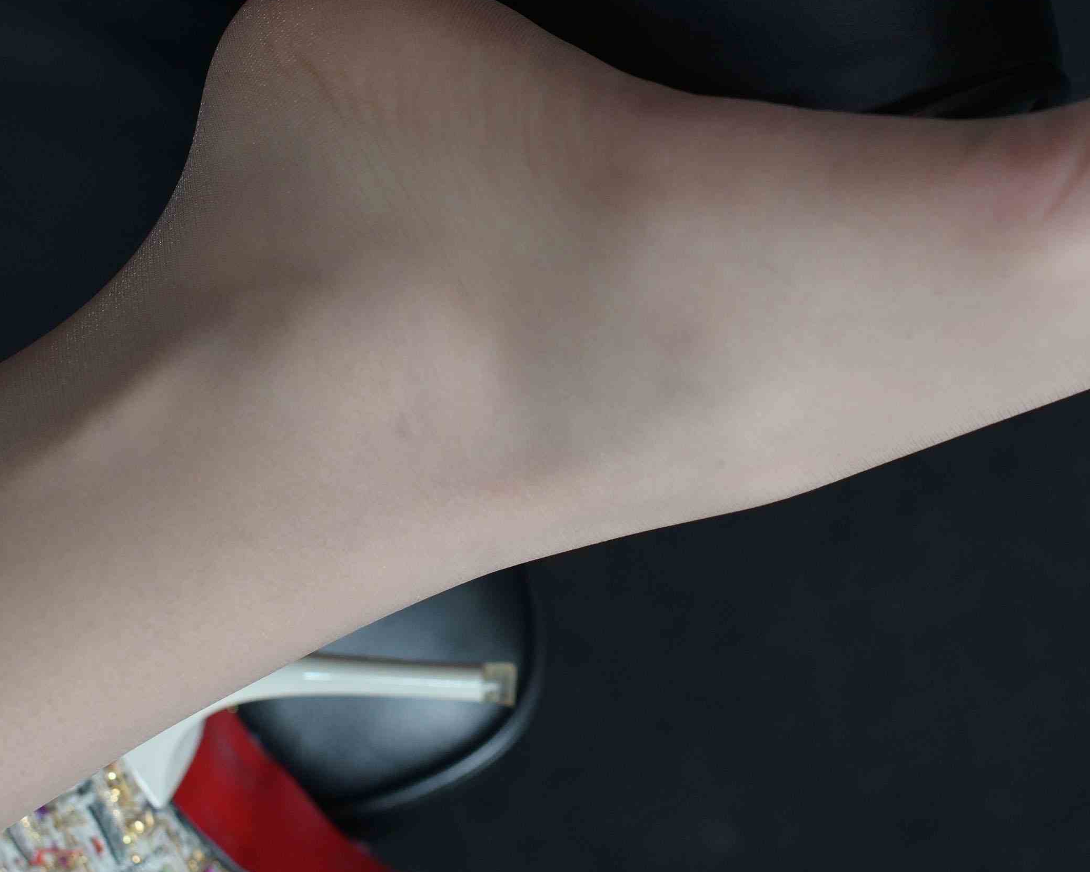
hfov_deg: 25.9
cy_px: 160
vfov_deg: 20.7
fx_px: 2355
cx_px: 713
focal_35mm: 73
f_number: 4
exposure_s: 1/160
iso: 800
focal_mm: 35
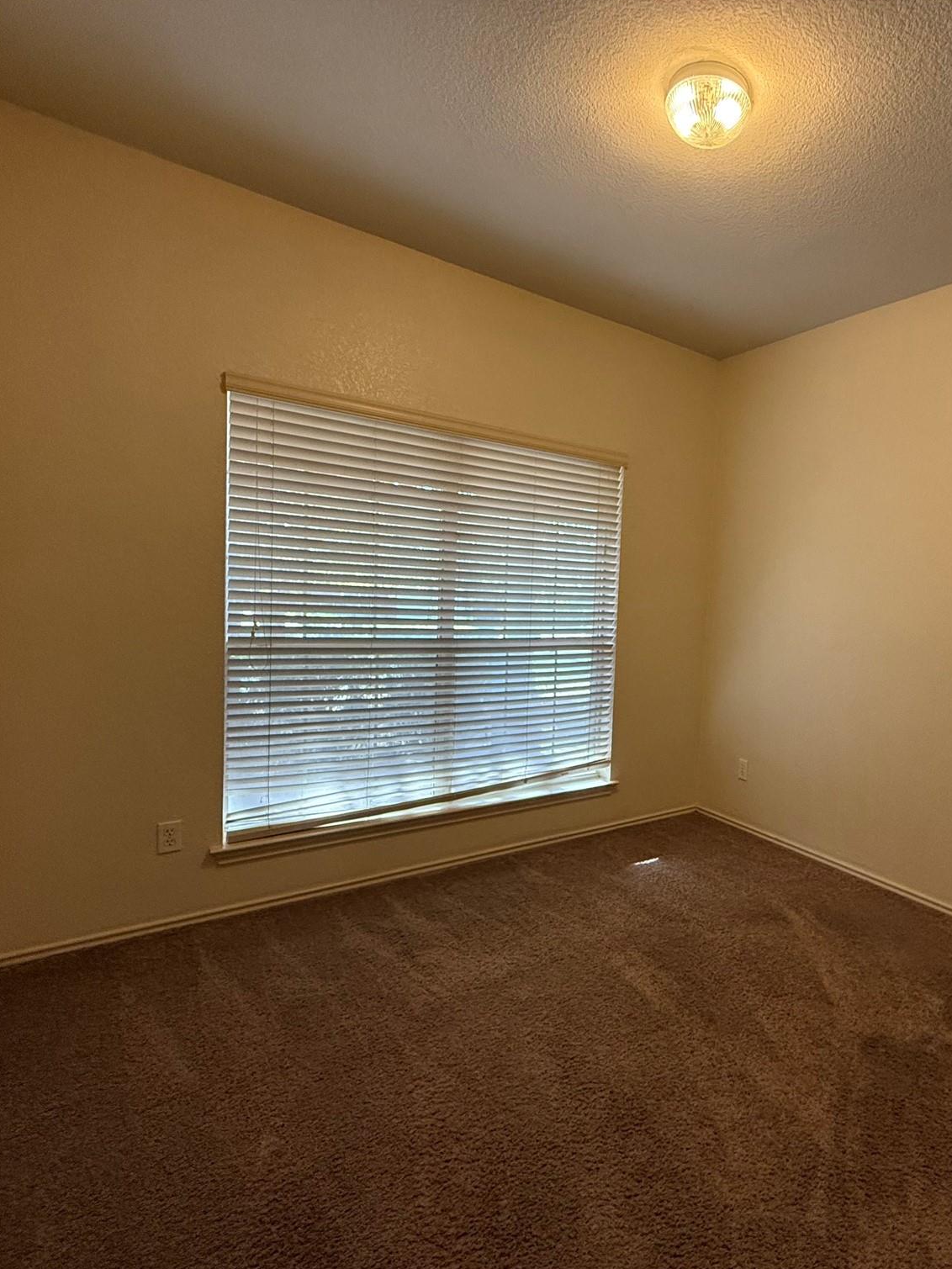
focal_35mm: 19
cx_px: 694
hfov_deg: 65.2
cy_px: 640
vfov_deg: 84.7
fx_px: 697
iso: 320
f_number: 2.2
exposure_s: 1/120
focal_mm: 2.22
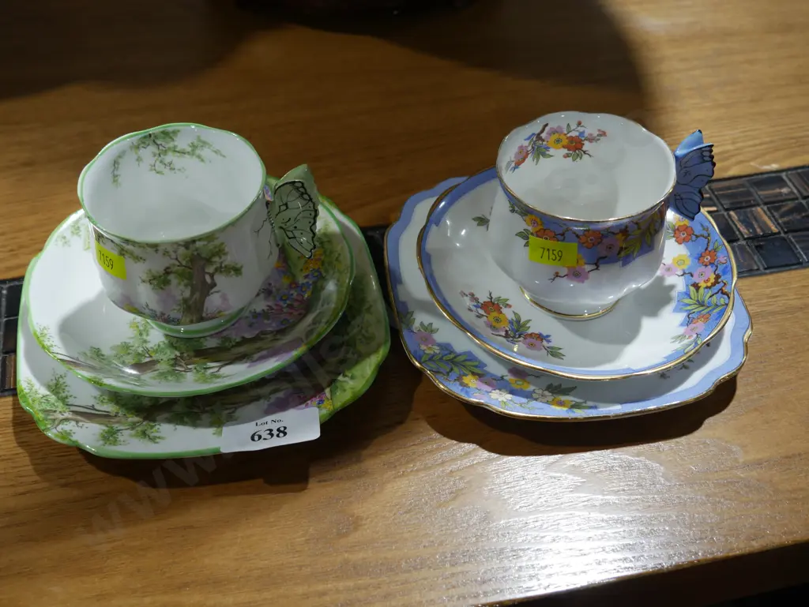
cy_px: 304
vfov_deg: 34.4
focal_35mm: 42
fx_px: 982
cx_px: 404
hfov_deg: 44.8
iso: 320
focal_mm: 21
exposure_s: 1/60
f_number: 4.6
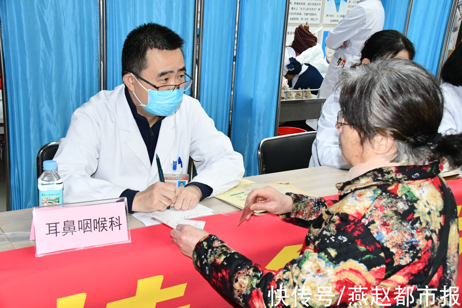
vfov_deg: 28.1
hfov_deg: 41.1
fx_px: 616
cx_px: 231
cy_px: 154
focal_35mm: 48
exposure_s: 1/250
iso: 3600
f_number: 10
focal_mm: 32
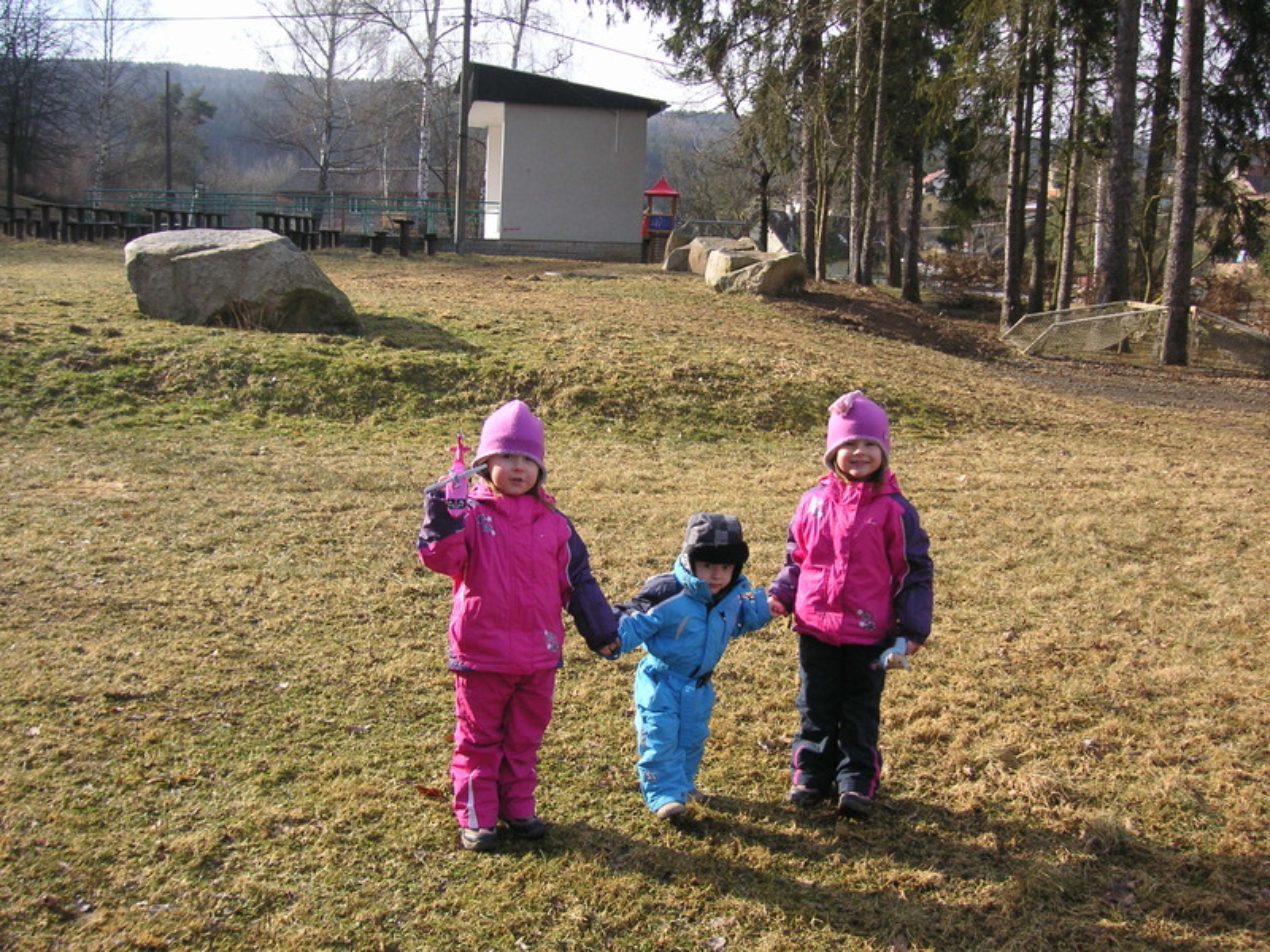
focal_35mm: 39
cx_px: 635
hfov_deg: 47.9
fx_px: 1431
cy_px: 476
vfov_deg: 36.8
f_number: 2.9
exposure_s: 1/500
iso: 50
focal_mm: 6.5
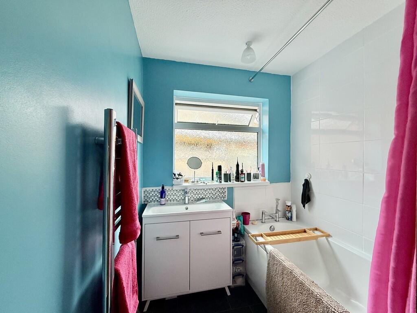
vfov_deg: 85.7
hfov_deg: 102.1
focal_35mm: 14
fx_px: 169
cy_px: 156
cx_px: 208
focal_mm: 2.22
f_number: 2.2
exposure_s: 1/118
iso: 50
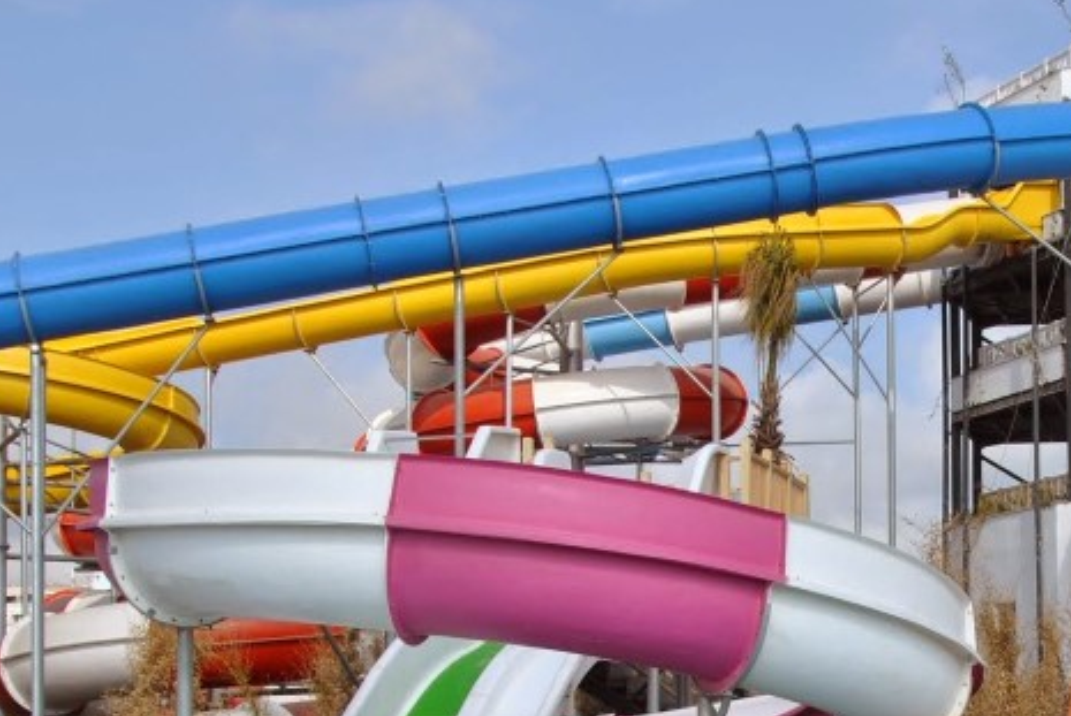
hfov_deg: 26.5
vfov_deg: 18.2
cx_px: 952
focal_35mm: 74
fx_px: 2204
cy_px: 654
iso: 100
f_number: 9
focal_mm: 20
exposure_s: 1/320
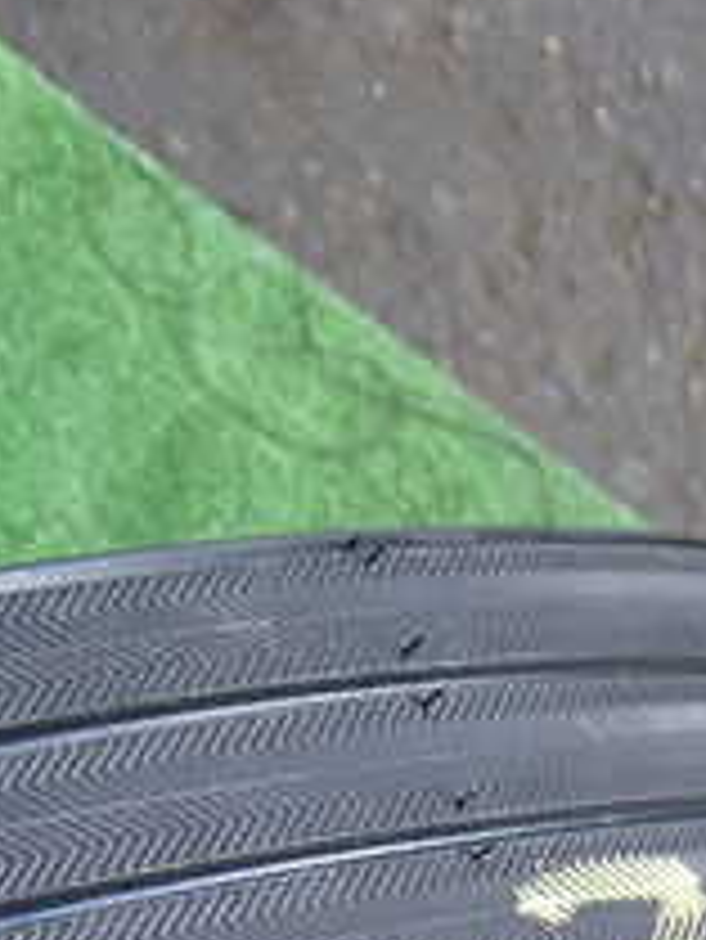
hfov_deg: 17.1
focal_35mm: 86
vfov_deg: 22.1
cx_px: 162
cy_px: 868
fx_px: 2336
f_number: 2.3
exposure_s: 1/160
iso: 500
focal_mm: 5.4
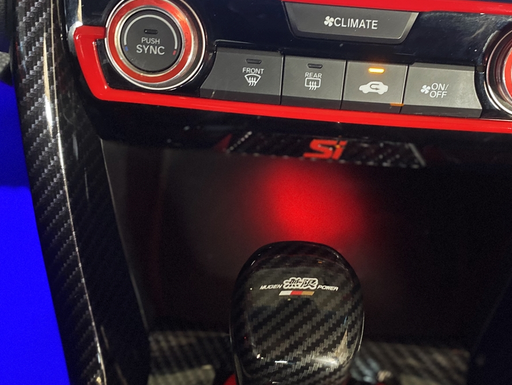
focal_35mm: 44
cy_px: 172
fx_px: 651
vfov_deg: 32.9
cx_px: 290
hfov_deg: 42.8
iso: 500
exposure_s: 1/25
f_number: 1.8
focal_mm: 4.25
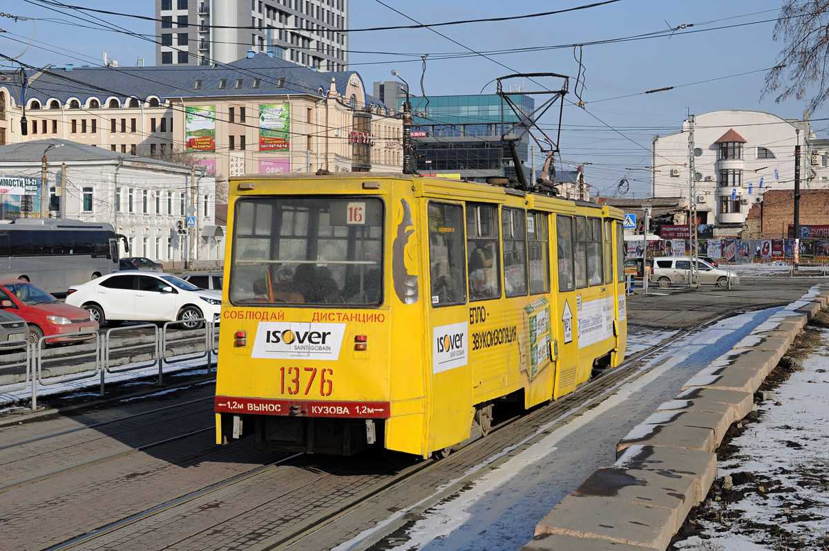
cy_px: 276
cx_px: 414
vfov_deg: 22.6
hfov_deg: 33.4
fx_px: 1380
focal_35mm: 60
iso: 320
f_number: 13
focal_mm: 40
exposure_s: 1/640
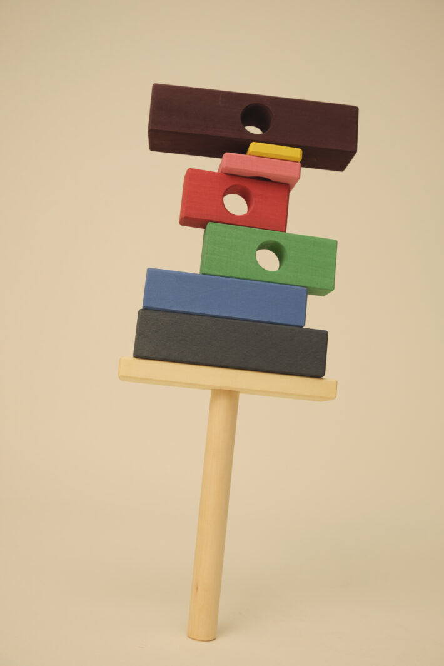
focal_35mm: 35
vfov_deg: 54.4
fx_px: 647
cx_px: 222
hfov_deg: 37.9
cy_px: 333
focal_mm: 23
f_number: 5
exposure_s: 1/250
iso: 800
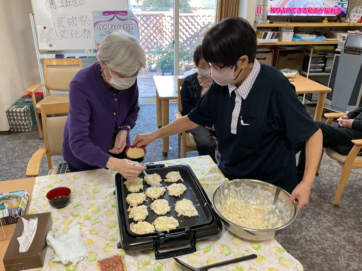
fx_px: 303
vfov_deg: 48.2
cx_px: 181
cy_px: 136
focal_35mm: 29
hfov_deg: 61.7
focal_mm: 3
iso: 100
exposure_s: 1/50
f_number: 1.8
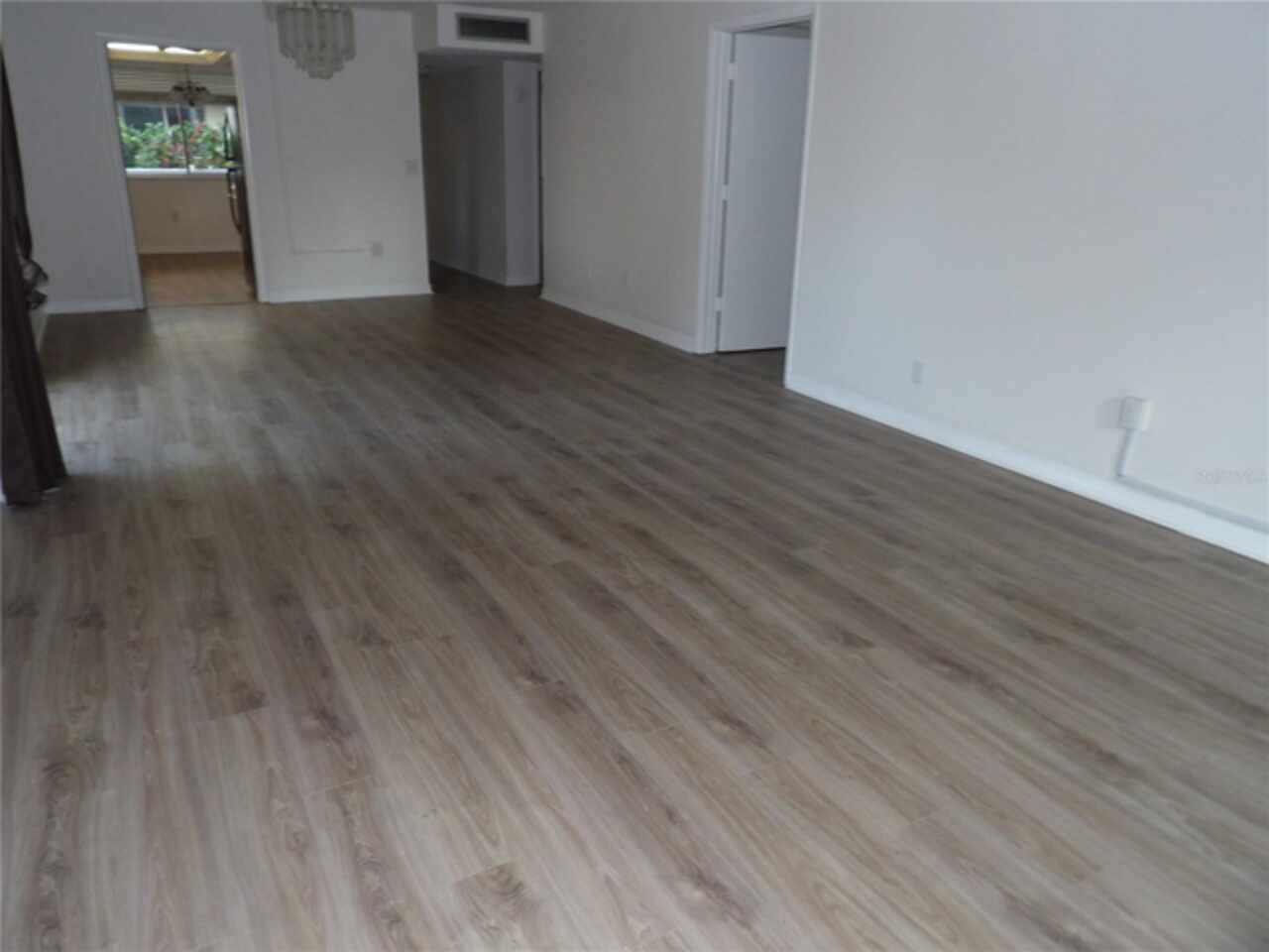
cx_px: 634
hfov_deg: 71.6
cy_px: 476
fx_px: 880
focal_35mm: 24
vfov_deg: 56.8
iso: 200
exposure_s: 1/33
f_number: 3.2
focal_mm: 4.3
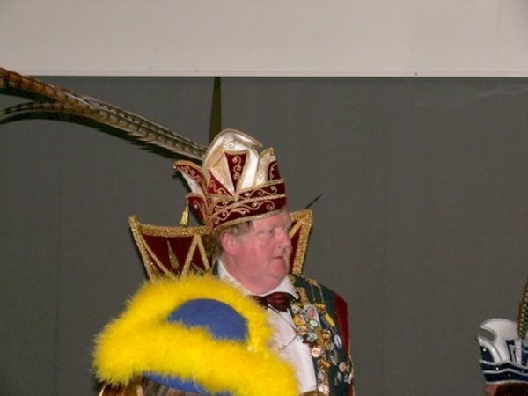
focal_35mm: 112
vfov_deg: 13.2
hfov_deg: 17.6
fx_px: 1708
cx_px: 264
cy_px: 198
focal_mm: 23.7
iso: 100
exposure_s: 1/60
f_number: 5
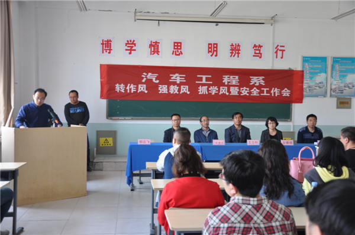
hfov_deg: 46.5
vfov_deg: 31.8
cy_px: 118
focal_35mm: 42
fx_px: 413
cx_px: 178
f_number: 4
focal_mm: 28
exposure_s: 1/15
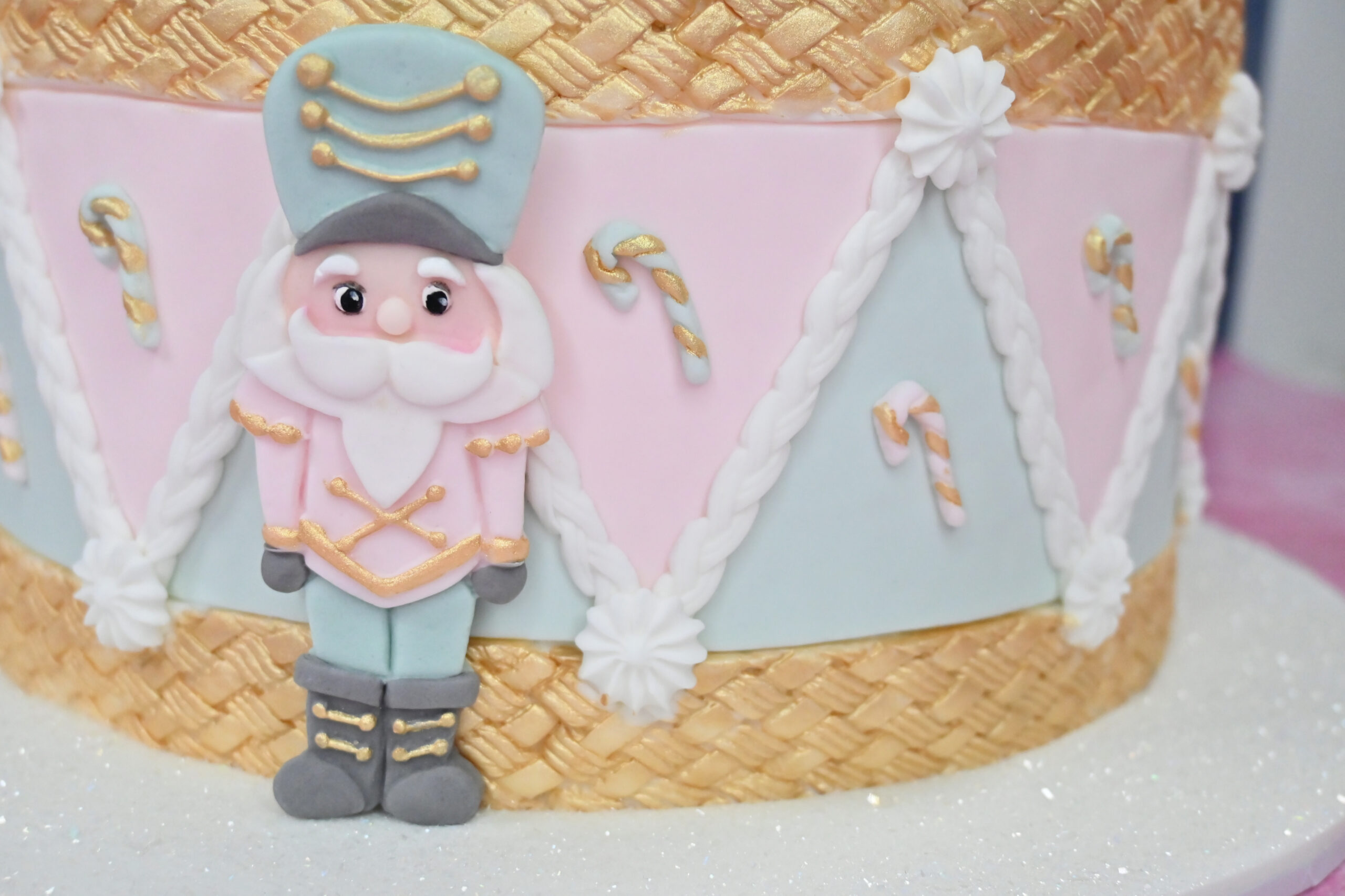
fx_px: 1457
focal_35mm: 39
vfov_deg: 34.2
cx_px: 672
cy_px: 448
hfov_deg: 49.6
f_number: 4.5
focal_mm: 26
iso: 1250
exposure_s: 1/4000
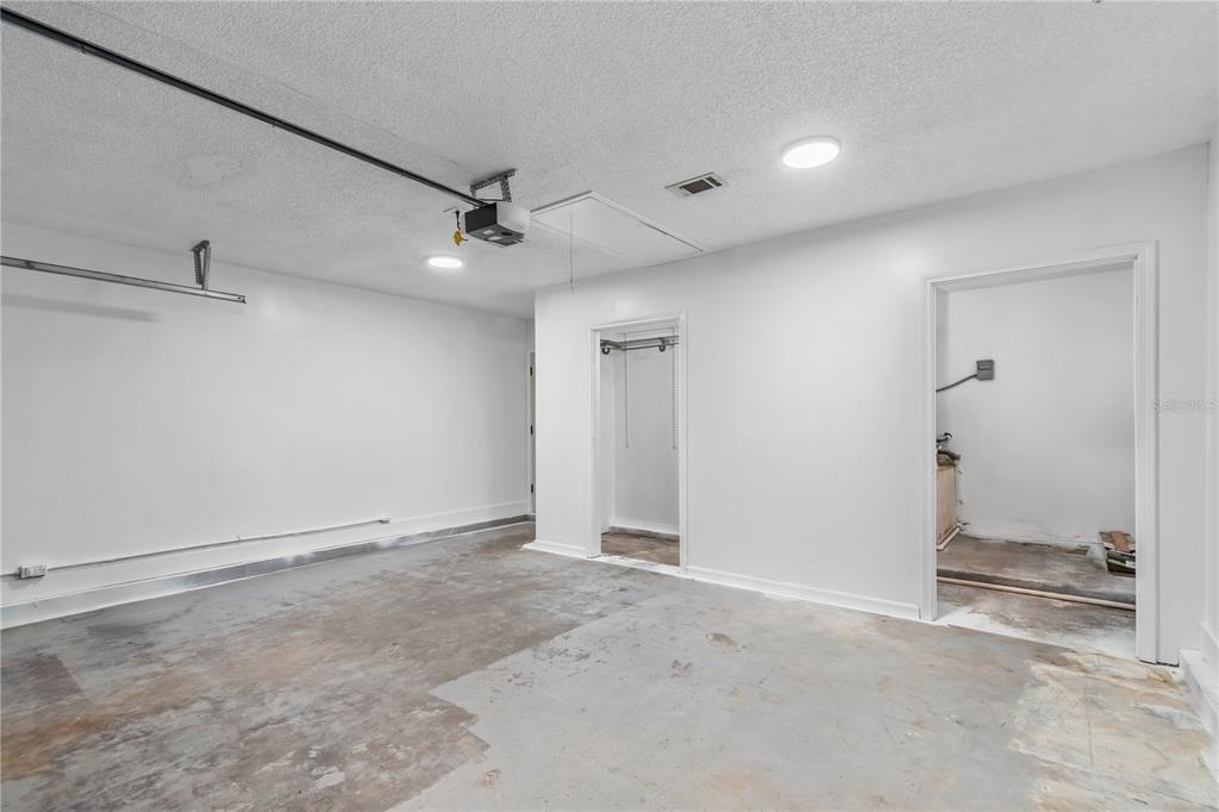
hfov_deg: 100.4
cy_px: 406
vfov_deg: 77.3
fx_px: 508
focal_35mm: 15
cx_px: 610
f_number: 9
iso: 250
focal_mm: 10
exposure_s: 1/2.5
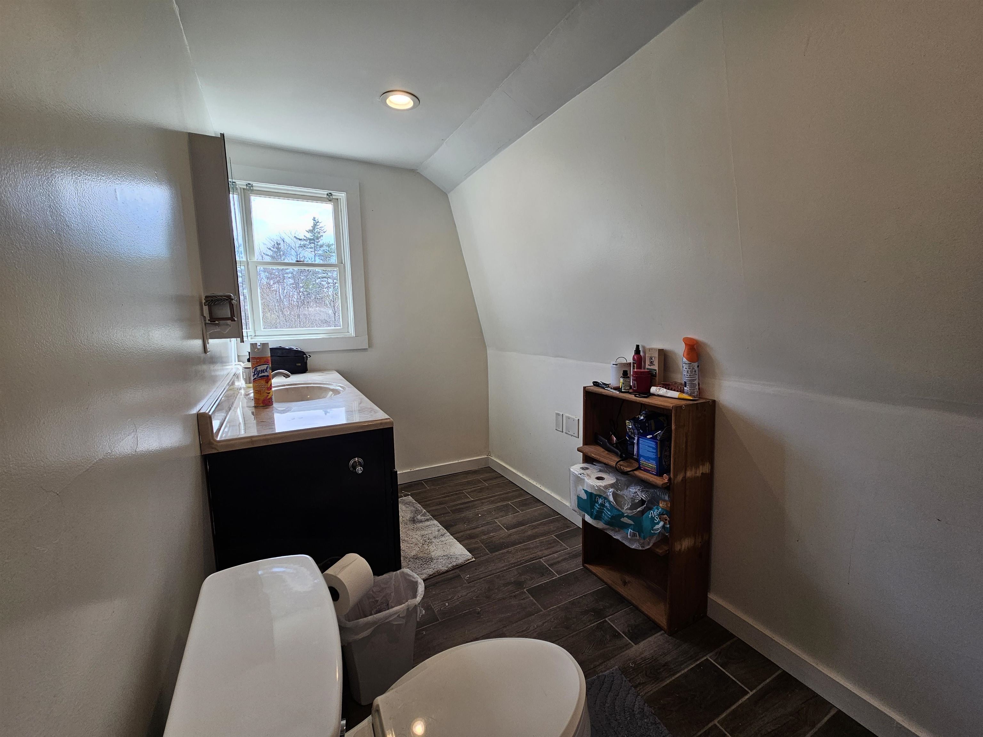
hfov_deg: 106.2
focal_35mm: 13
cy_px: 368
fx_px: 369
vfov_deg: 89.9
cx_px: 492
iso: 64
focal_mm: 2.2
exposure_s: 1/120
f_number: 2.2
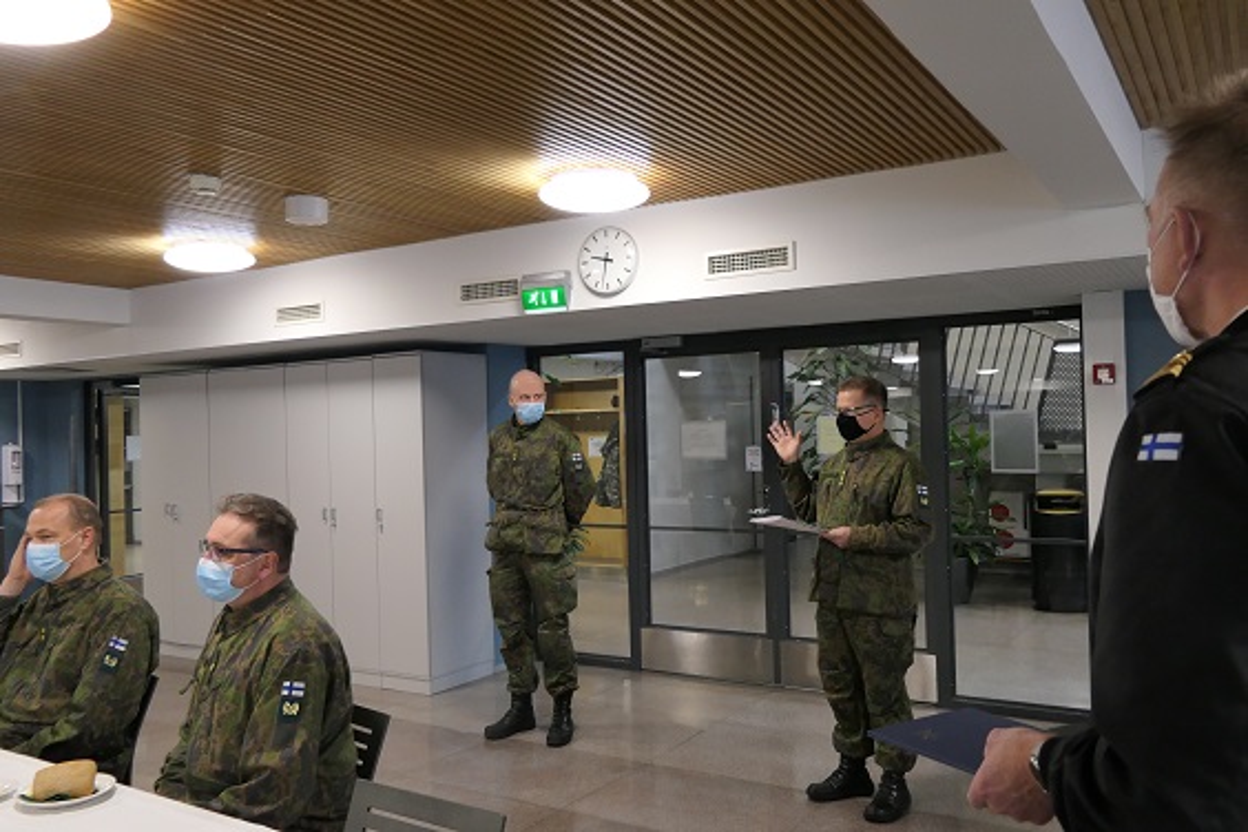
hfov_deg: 63.7
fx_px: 1005
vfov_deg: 45.0
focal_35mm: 29
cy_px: 416
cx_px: 624
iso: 640
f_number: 3
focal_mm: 10.5
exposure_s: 1/80
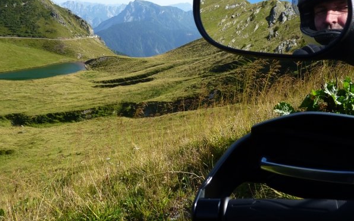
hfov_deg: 61.2
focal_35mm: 31
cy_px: 88
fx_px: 299
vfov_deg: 40.4
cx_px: 178
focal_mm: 4.1
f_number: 4
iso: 80
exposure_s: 1/320
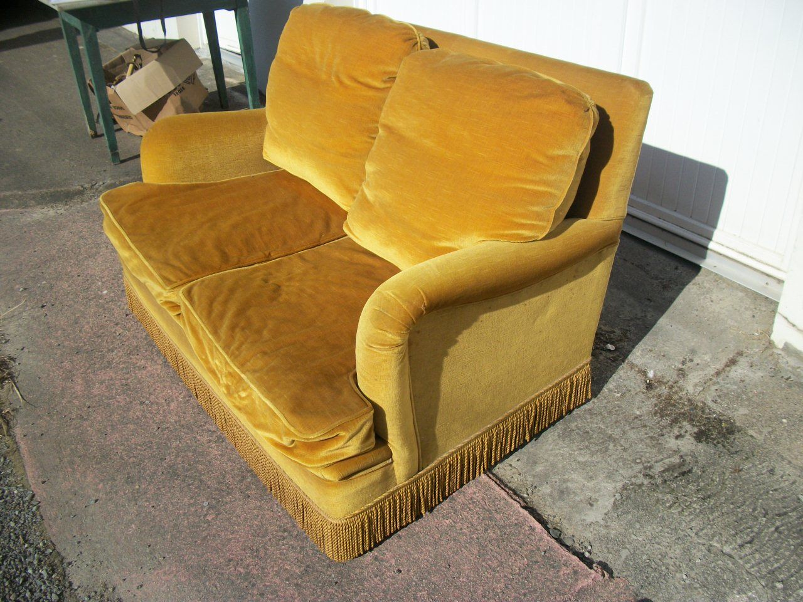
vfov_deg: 44.2
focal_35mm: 32
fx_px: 742
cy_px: 301
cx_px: 402
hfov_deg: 56.8
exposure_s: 1/250
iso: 80
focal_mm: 5.7
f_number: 8.8
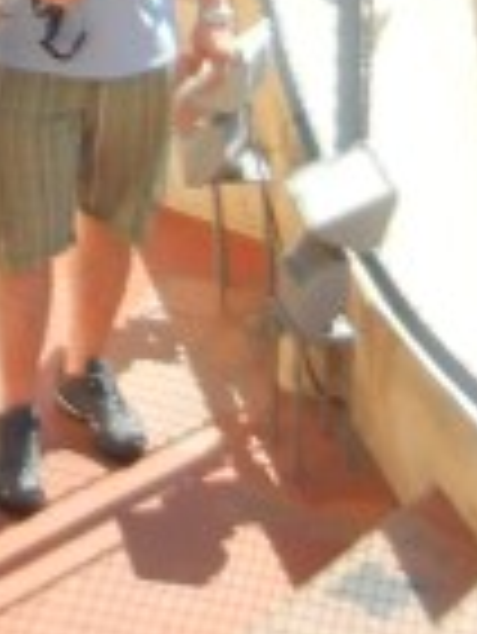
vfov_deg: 10.8
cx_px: -158
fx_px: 2990
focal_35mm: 163
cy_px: -719
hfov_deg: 9.0
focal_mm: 5.4
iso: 160
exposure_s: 1/146
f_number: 7
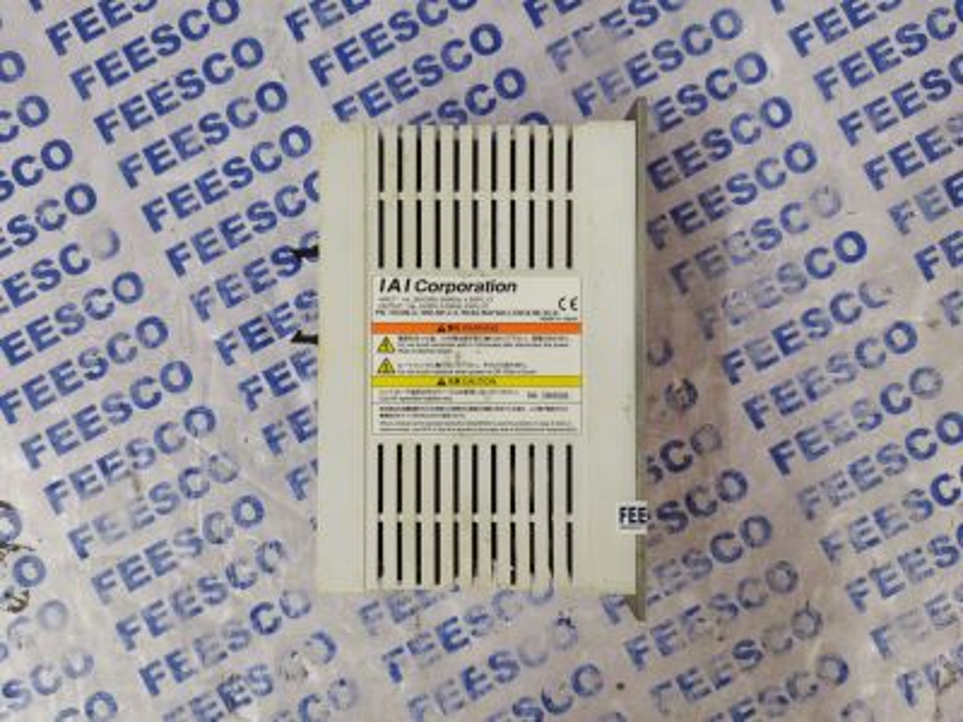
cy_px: 361
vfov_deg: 53.1
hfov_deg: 67.3
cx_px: 482
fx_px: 723
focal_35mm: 26
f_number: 1.8
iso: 500
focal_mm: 5.58
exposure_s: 1/40
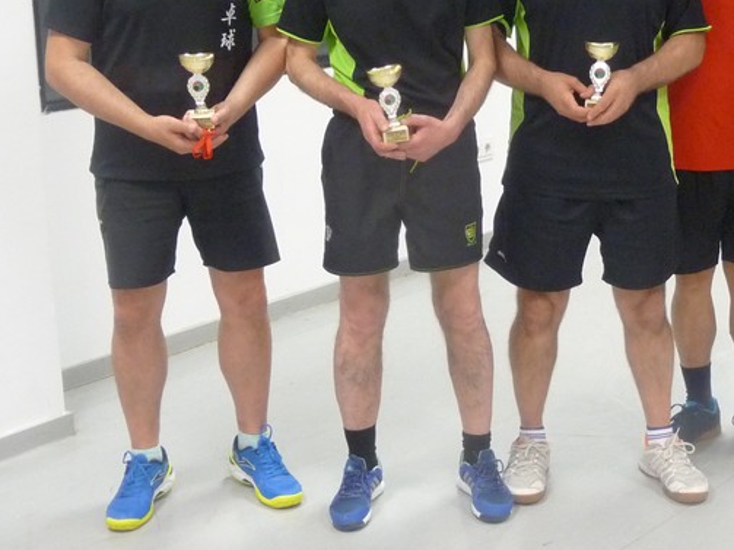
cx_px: 536
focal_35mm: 78
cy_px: 153
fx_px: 1654
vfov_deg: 18.8
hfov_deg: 24.8
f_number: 3.7
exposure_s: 1/13
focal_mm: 6
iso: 400
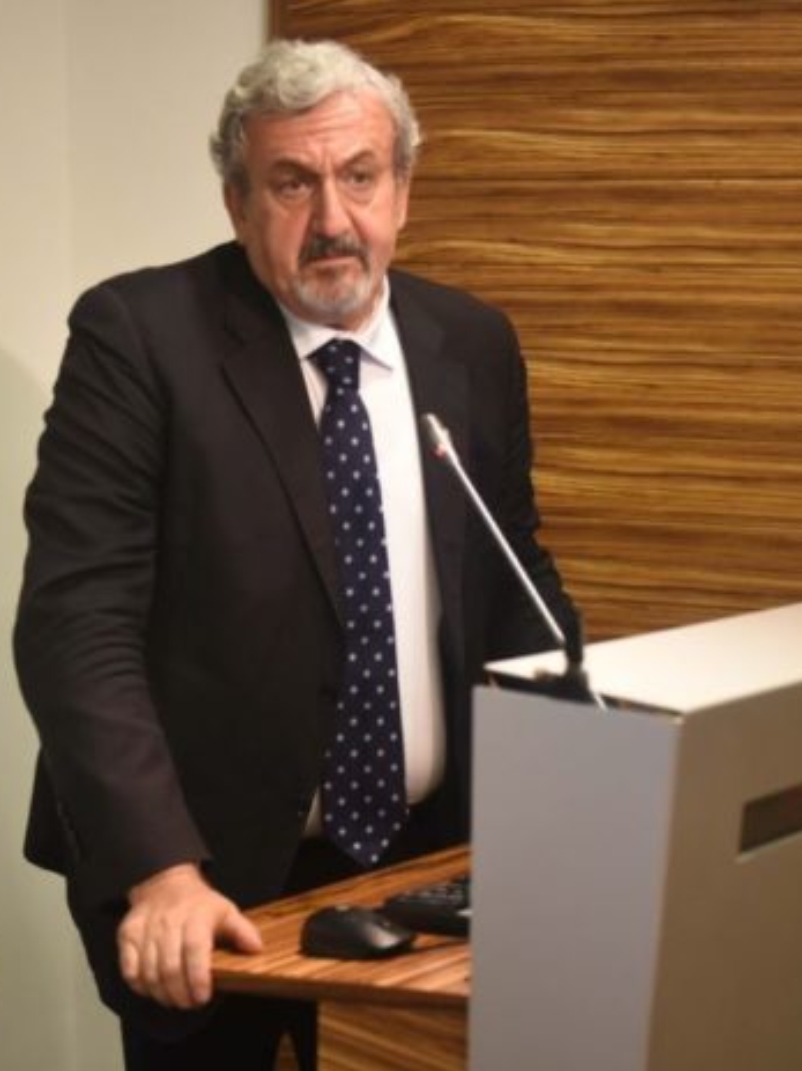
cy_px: 536
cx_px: 363
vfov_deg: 34.9
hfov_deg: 26.5
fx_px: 1700
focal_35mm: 55
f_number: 2.8
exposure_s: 1/160
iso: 1600
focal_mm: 38
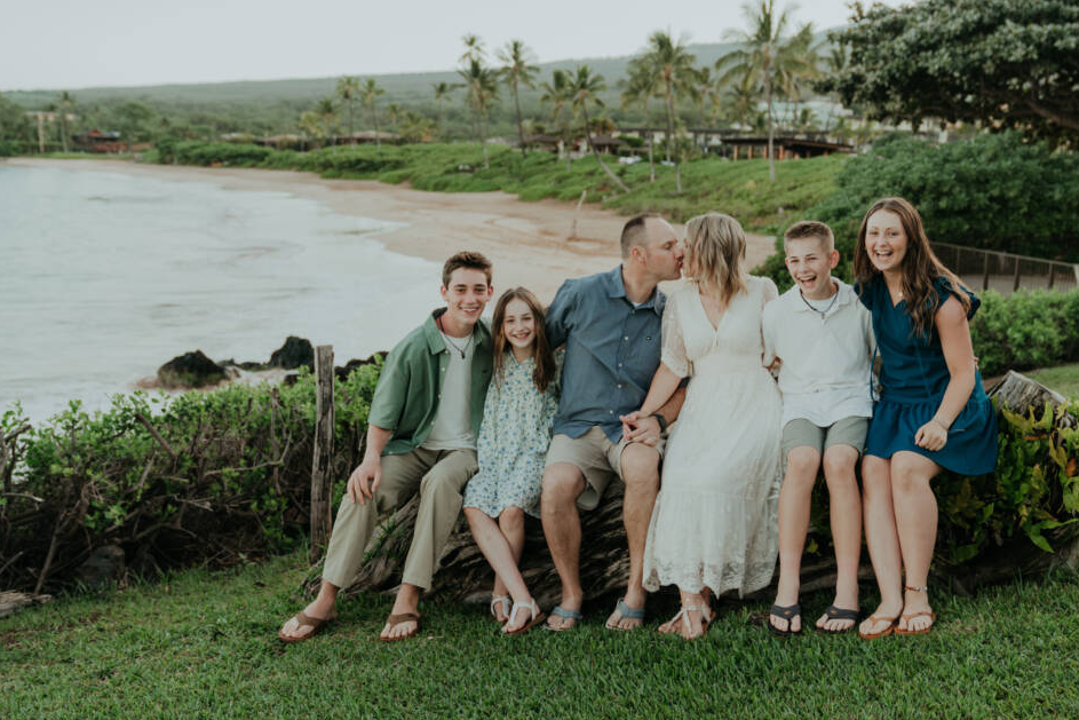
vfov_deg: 35.1
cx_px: 582
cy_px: 335
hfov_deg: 50.6
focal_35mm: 38
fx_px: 1139
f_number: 2.8
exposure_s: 1/400
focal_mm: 35
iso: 500
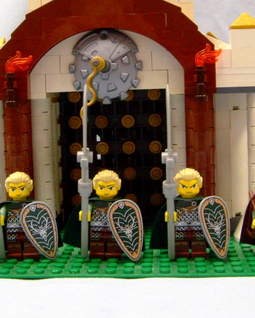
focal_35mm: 69
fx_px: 651
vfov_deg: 27.5
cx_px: 83
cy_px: 129
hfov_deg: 22.1
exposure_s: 1/45
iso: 160
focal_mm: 5.8
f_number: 2.8
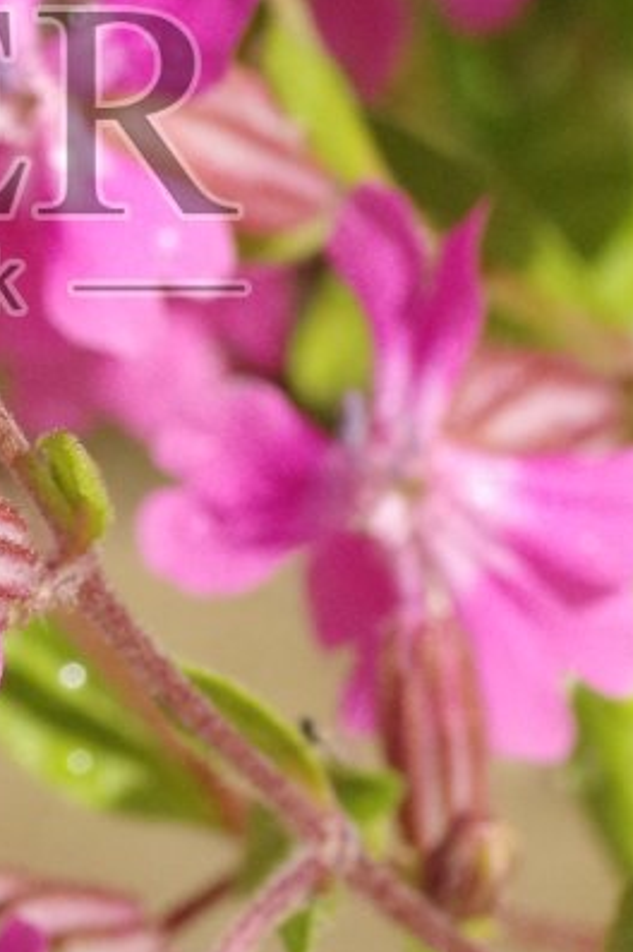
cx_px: -153
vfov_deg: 3.8
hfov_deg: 2.5
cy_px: 170
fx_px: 14372
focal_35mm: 544
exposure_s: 1/2500
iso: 1600
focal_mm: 90
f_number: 8
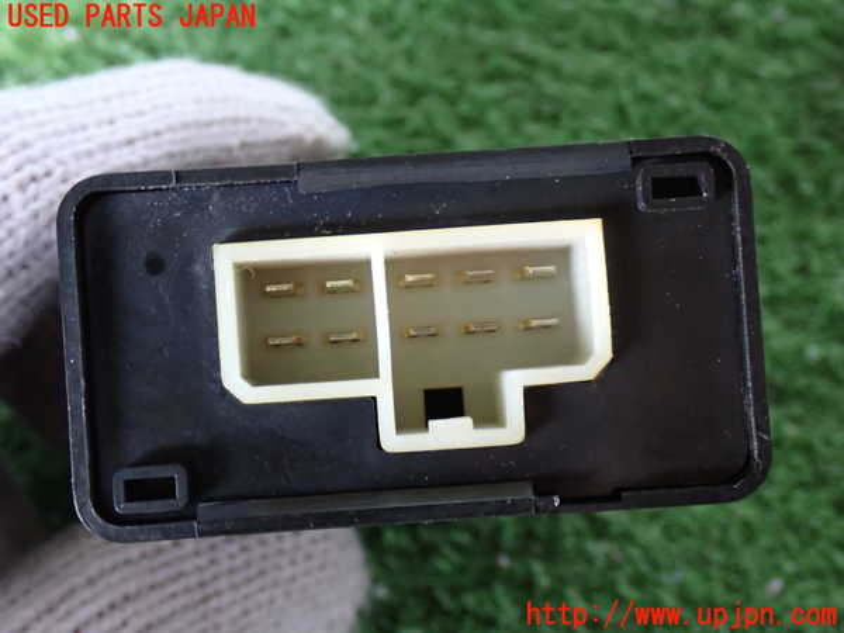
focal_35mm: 58
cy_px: 316
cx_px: 422
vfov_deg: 25.2
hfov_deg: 33.2
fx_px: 1414
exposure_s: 1/15
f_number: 3.5
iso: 1000
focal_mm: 10.35
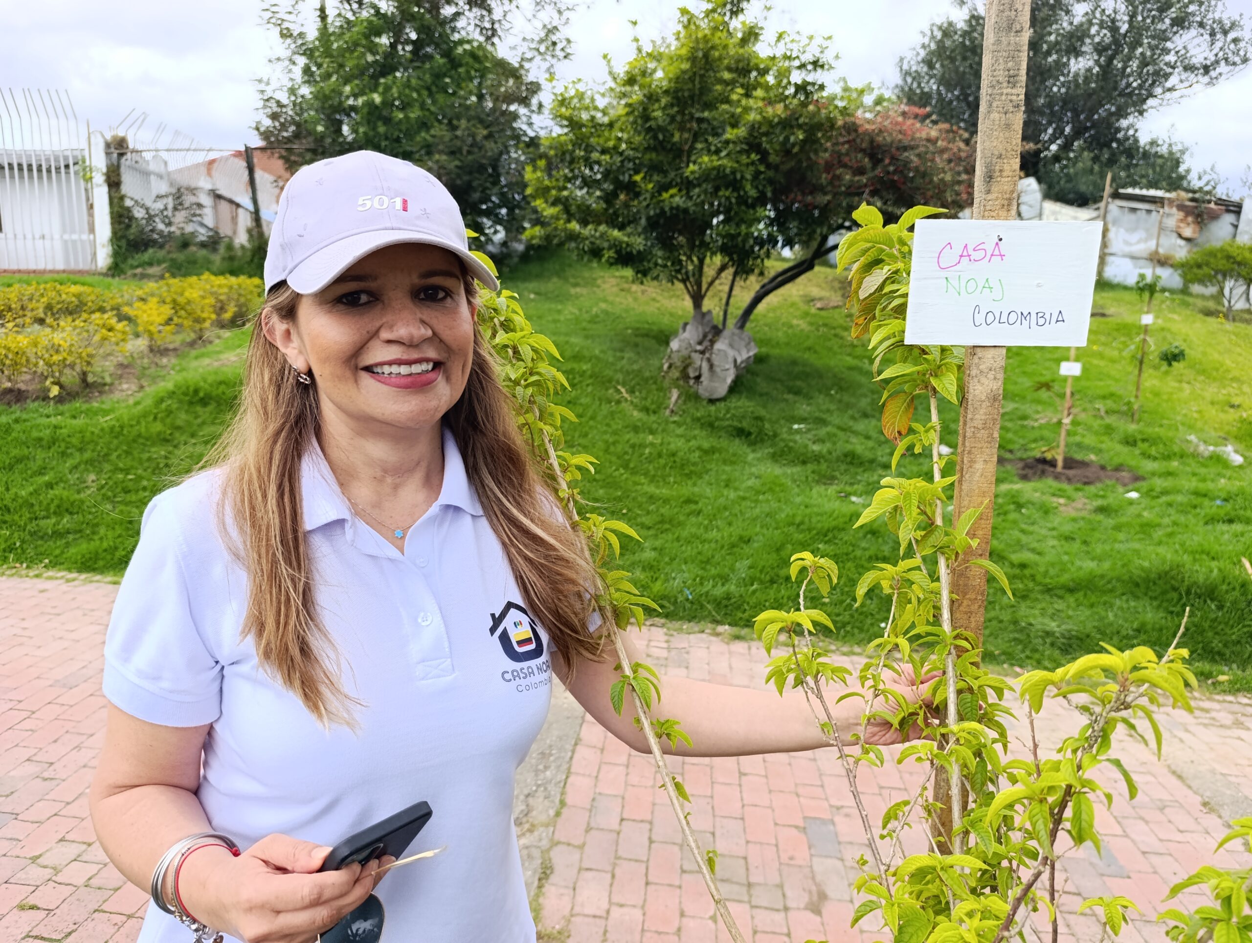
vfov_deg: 59.0
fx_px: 833
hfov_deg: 73.8
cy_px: 472
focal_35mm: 23
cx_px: 626
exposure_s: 1/326
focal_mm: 6.14
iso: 50
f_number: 1.6
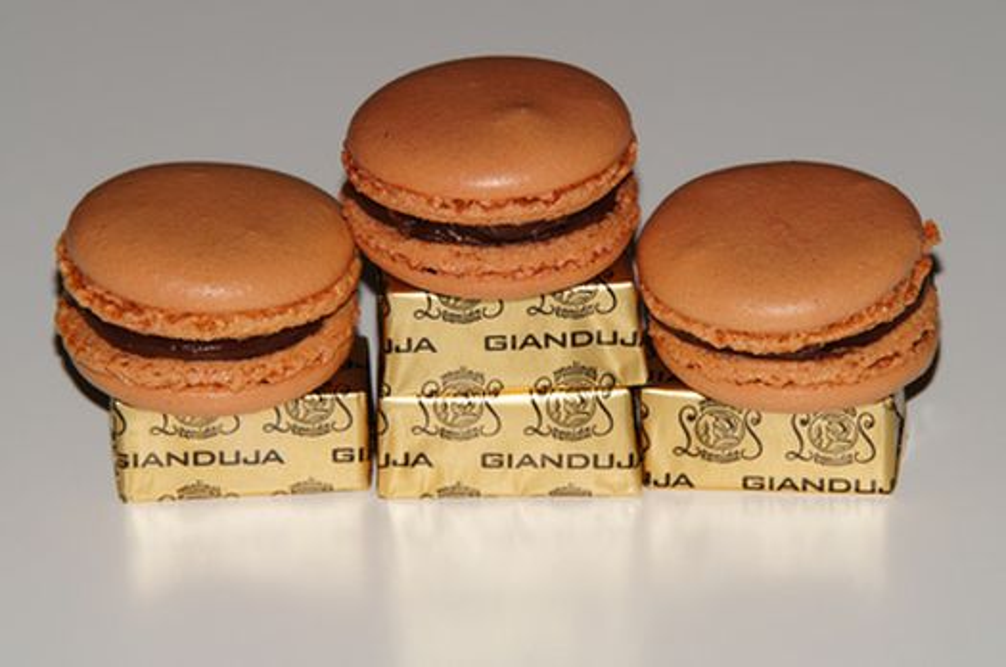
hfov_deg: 9.2
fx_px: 6276
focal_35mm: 225
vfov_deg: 6.1
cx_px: 503
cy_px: 334
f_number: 11
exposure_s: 1/160
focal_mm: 150
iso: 100
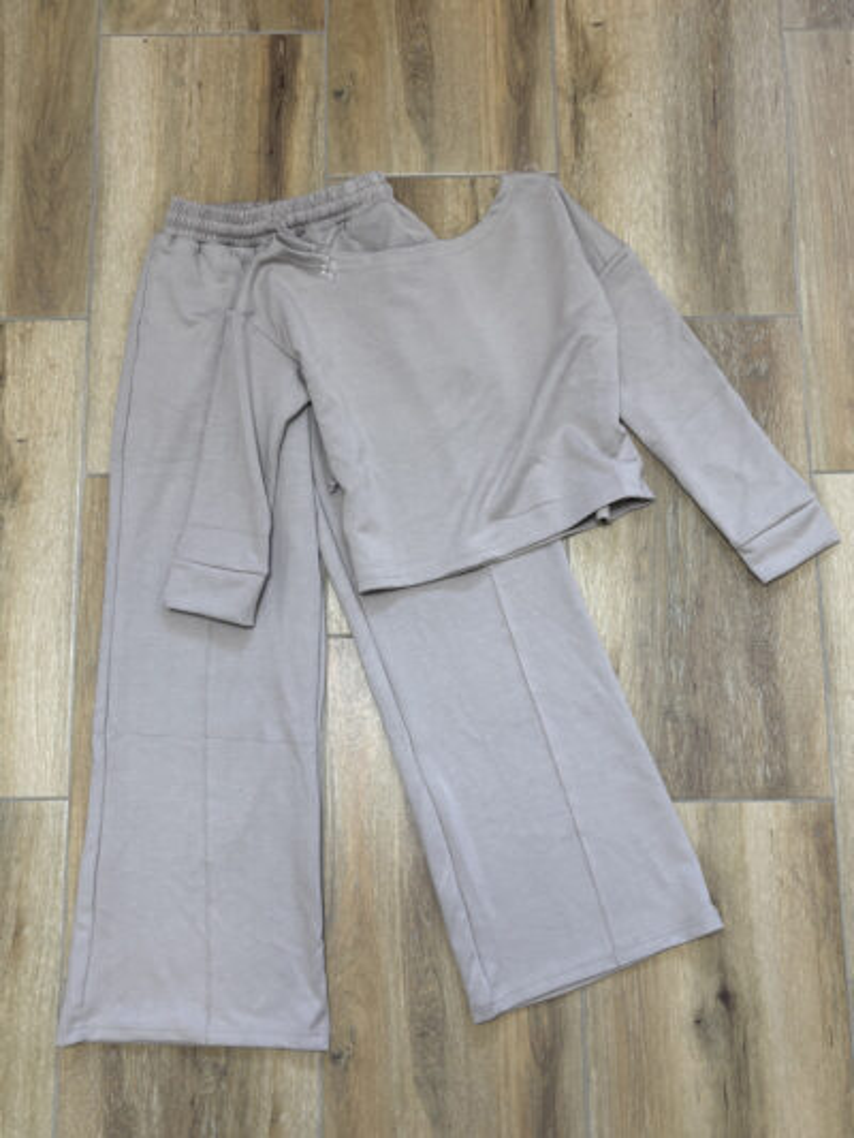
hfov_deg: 53.1
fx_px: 855
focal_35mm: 26
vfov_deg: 67.3
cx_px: 427
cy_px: 569
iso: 200
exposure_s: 1/50
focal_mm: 5.96
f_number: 1.6
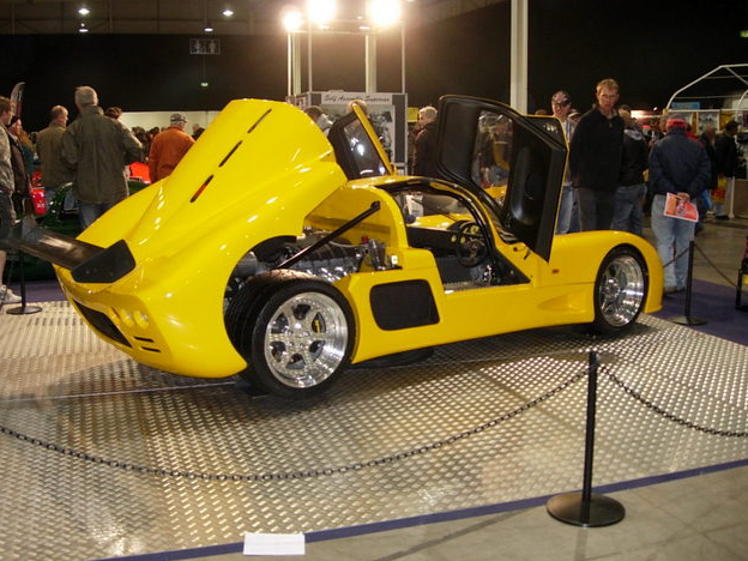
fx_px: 843
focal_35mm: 39
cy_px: 277
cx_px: 370
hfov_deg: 47.9
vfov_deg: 36.8
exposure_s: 1/30.2
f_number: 2.8
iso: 137
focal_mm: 7.8
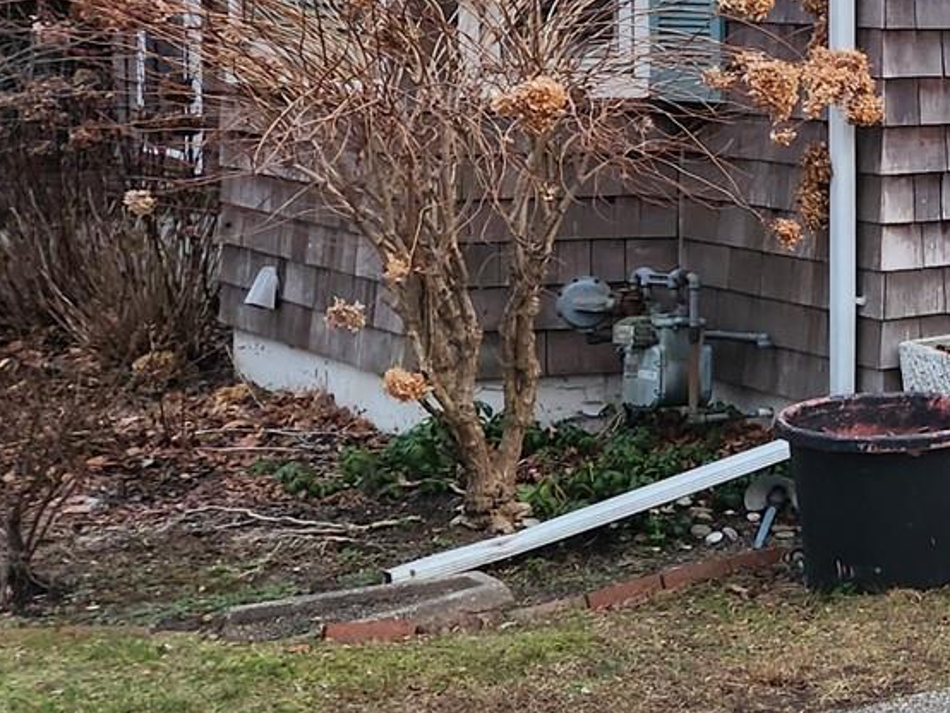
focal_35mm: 85
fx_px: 2334
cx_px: 1598
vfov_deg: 17.1
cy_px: 70
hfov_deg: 18.9
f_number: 1.8
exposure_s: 1/180
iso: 125
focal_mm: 5.4
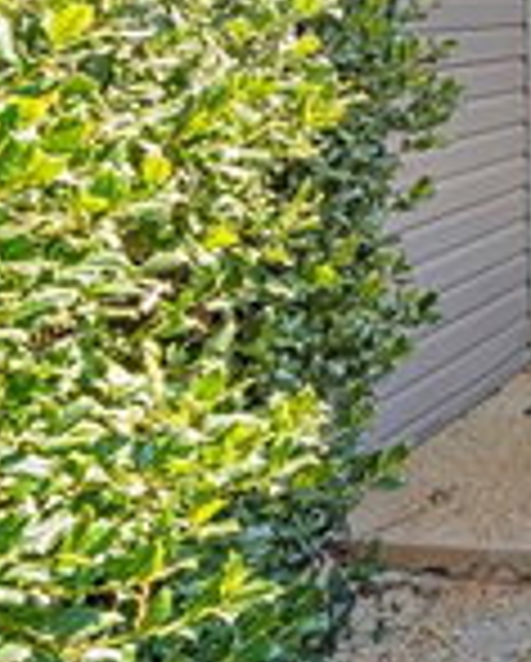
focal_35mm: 52
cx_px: 1017
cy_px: -23
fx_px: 1019
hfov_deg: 19.4
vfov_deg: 32.6
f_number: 8
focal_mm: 17
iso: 400
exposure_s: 1/200
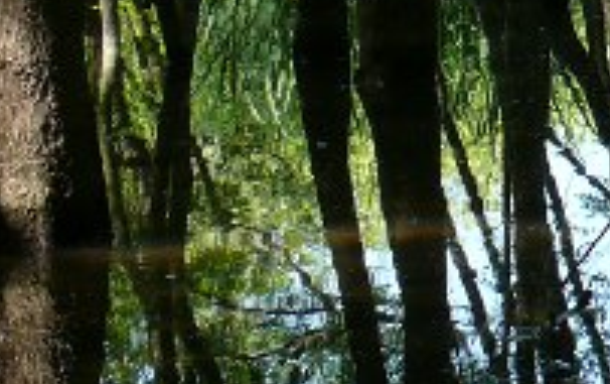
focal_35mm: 235
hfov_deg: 8.5
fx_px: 3913
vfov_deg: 5.6
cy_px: -209
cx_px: 1205
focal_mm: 9.3
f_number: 4
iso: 100
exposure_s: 1/125
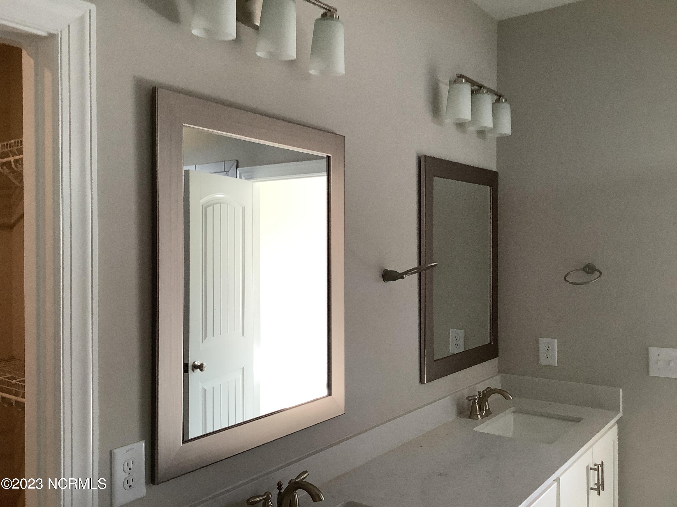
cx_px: 338
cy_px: 254
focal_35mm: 31
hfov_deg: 58.4
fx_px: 606
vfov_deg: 45.4
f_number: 2.4
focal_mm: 3.3
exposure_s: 1/60
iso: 100
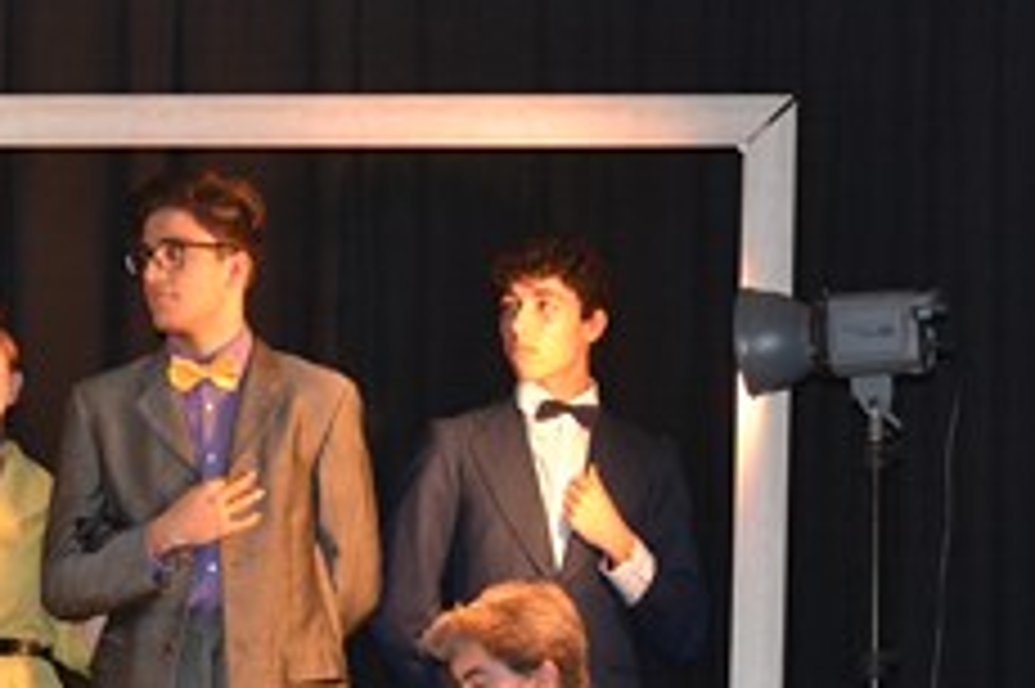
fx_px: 7041
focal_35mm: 245
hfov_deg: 8.4
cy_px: 695
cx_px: 94
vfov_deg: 5.6
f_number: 4.5
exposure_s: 1/60
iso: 3200
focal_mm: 75
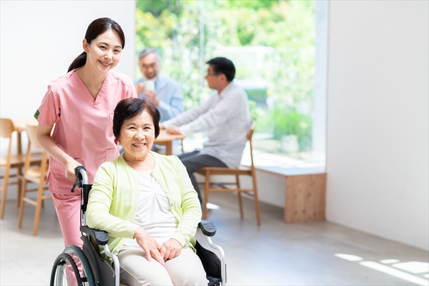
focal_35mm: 85
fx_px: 1013
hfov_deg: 23.9
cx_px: 214
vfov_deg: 16.1
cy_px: 143
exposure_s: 1/500
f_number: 2.8
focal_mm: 85
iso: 200
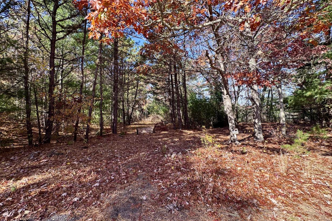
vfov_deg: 77.2
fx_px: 138
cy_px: 105
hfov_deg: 100.4
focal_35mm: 15
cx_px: 164
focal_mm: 2.22
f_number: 2.2
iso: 40
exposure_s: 1/259
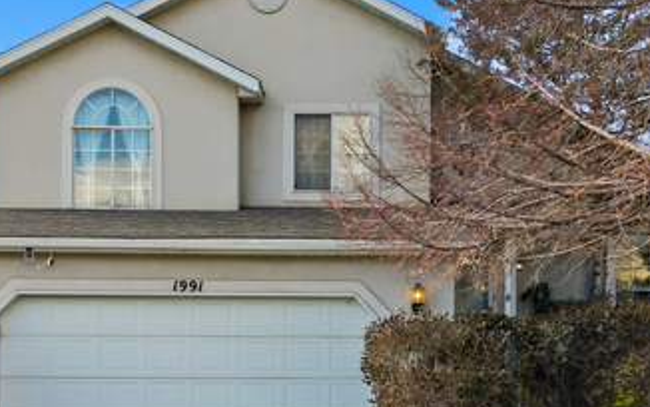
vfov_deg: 25.3
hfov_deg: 40.3
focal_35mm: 50
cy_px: 337
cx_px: 329
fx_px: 886
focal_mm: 6.7
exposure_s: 1/2000
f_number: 1.7
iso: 150
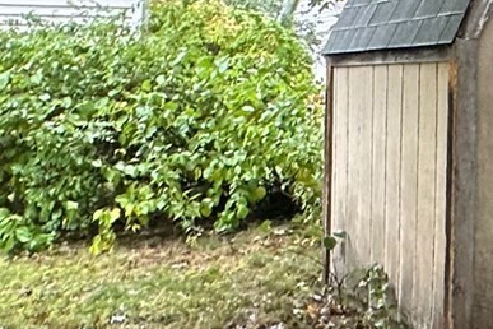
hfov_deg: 22.3
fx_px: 1054
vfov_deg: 17.4
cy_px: 17
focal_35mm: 77
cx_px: 712
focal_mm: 2.22
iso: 200
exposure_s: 1/100
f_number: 2.2
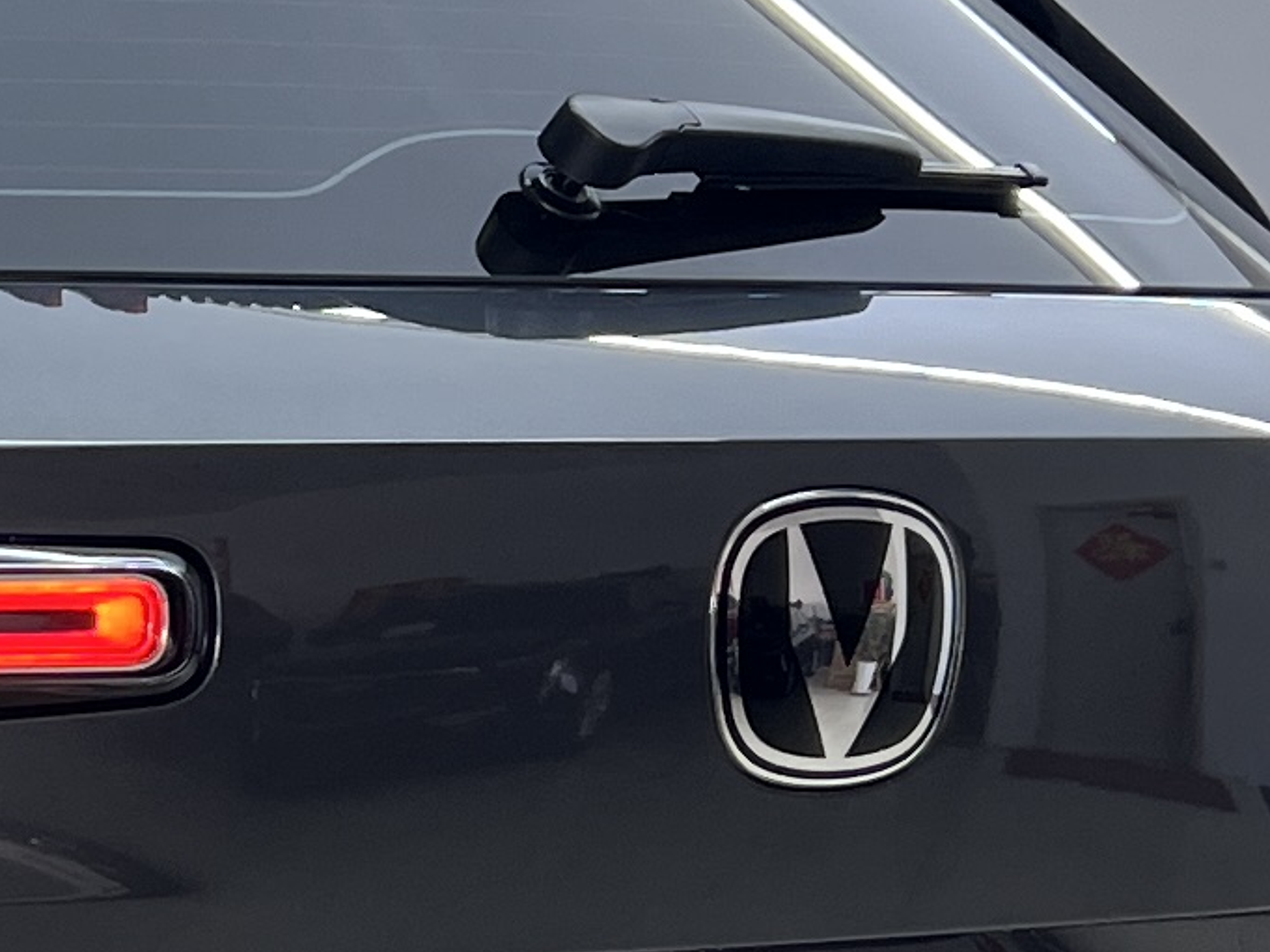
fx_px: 5651
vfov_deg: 9.6
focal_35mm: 154
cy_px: 920
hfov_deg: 12.2
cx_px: -696
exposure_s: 1/100
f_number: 1.5
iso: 40
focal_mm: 5.7
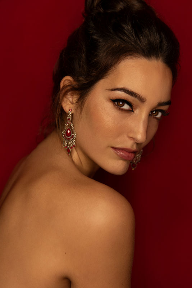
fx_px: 655
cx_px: 96
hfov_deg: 16.7
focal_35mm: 82
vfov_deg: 24.8
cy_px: 144
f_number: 4
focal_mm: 82
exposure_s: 1/200
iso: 320
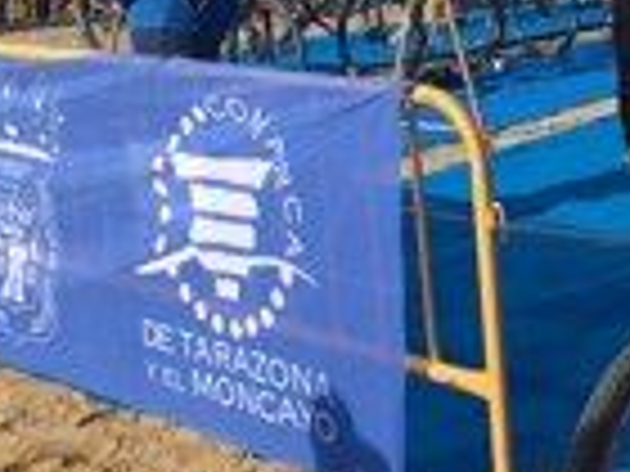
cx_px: 612
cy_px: -45
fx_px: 1511
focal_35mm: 83
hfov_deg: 22.7
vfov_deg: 17.2
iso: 25
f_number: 2.2
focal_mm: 4.15
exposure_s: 1/1570
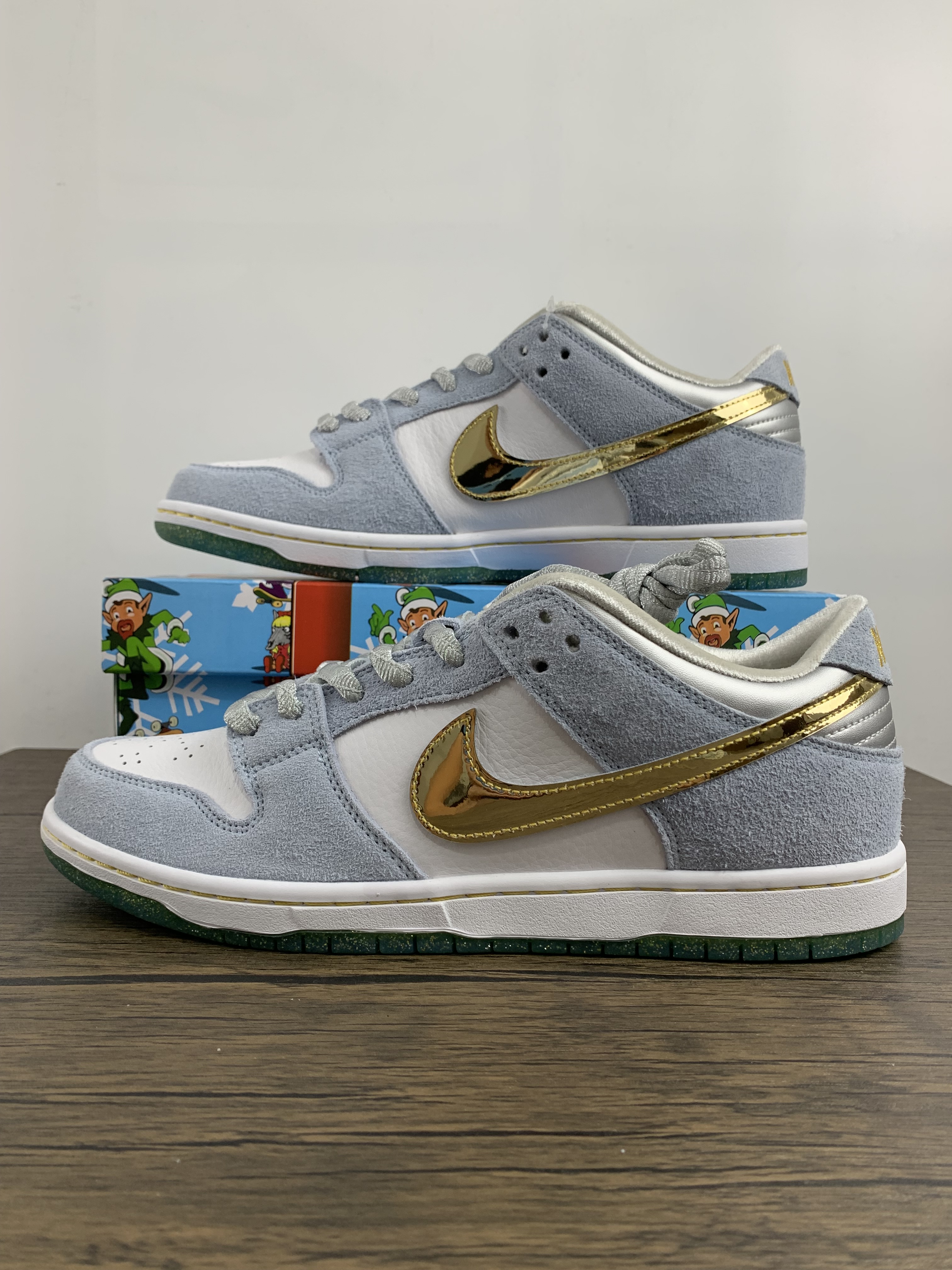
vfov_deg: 67.3
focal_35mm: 26
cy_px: 635
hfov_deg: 53.1
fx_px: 953
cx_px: 476
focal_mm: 4.25
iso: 50
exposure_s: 1/121
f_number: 1.8
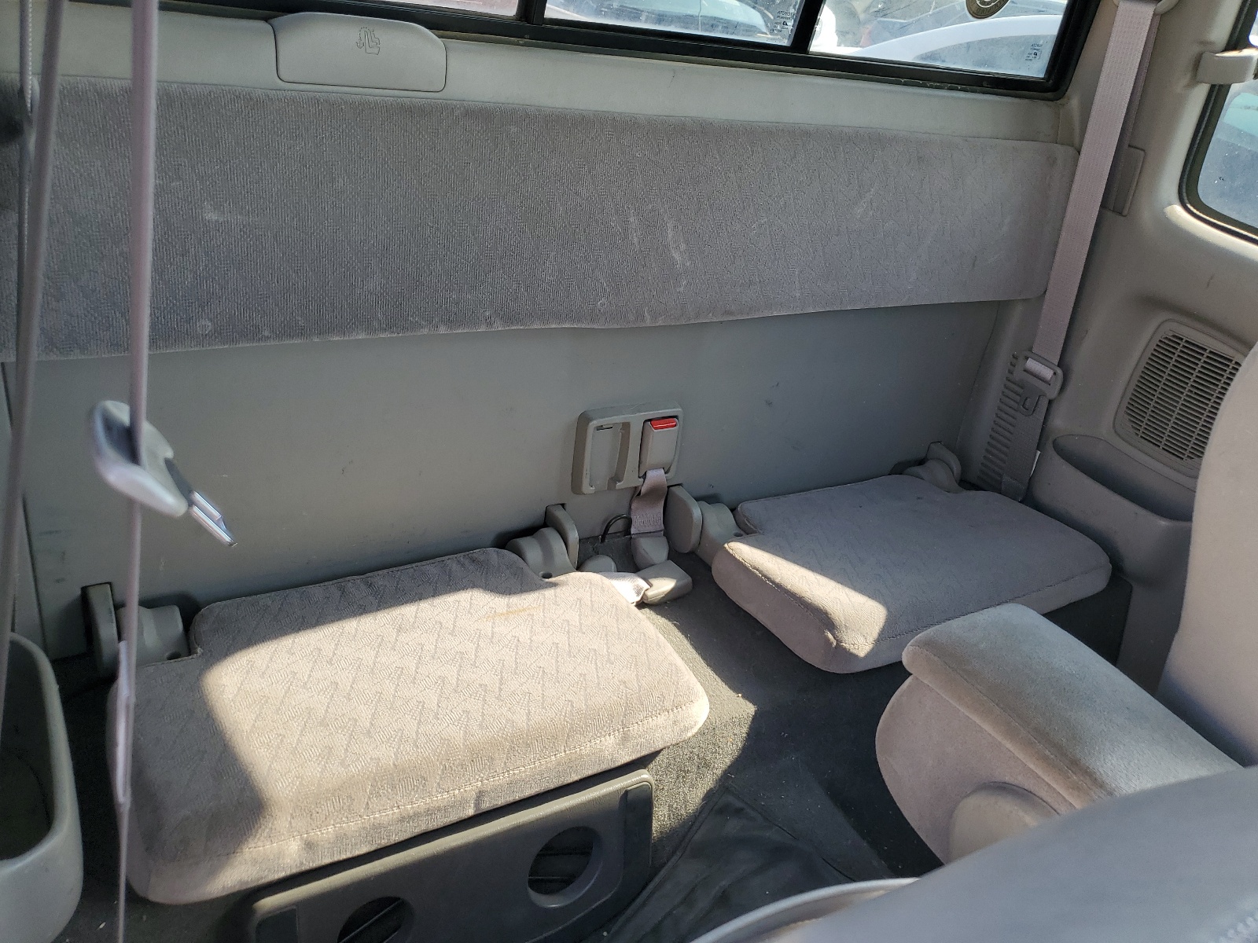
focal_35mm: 26
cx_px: 629
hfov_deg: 67.3
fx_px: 945
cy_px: 472
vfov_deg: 53.1
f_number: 1.5
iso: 50
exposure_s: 1/192
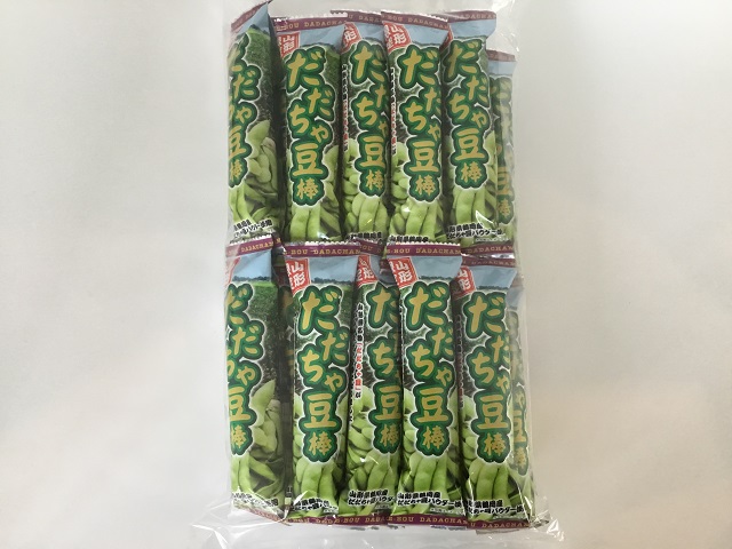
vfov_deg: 45.4
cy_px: 274
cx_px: 366
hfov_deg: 58.4
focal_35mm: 31
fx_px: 656
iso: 50
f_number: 2.4
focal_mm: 3.3
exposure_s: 1/30
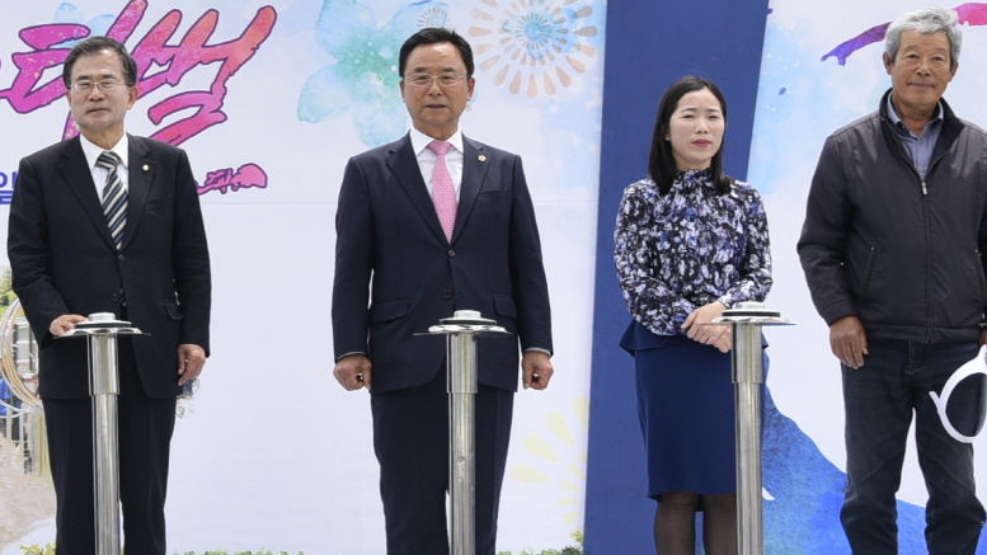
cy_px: 166
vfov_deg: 11.0
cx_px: -93
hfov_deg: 18.7
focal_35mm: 110
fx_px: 2879
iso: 100
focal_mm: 34
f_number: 6.3
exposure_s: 1/250
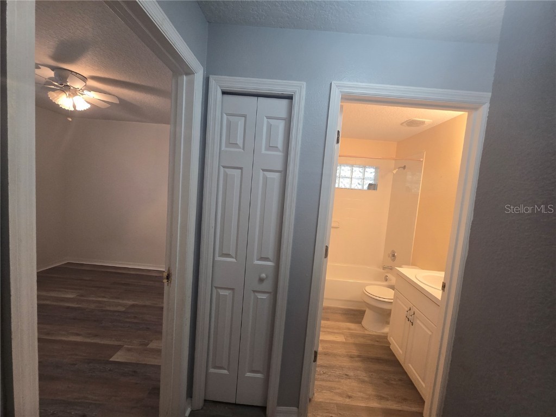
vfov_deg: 89.9
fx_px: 209
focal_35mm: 13
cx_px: 278
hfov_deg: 106.2
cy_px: 208
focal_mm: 2.2
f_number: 2.2
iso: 200
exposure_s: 1/60
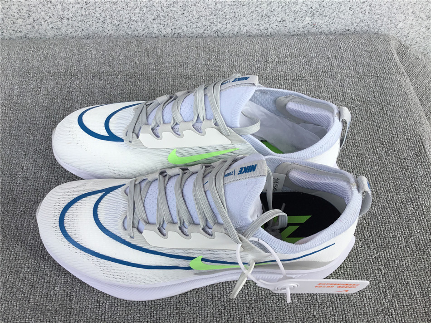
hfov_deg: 58.4
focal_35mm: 31
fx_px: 386
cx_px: 216
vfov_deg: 45.4
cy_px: 162
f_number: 2.4
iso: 25
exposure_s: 1/515
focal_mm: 3.3
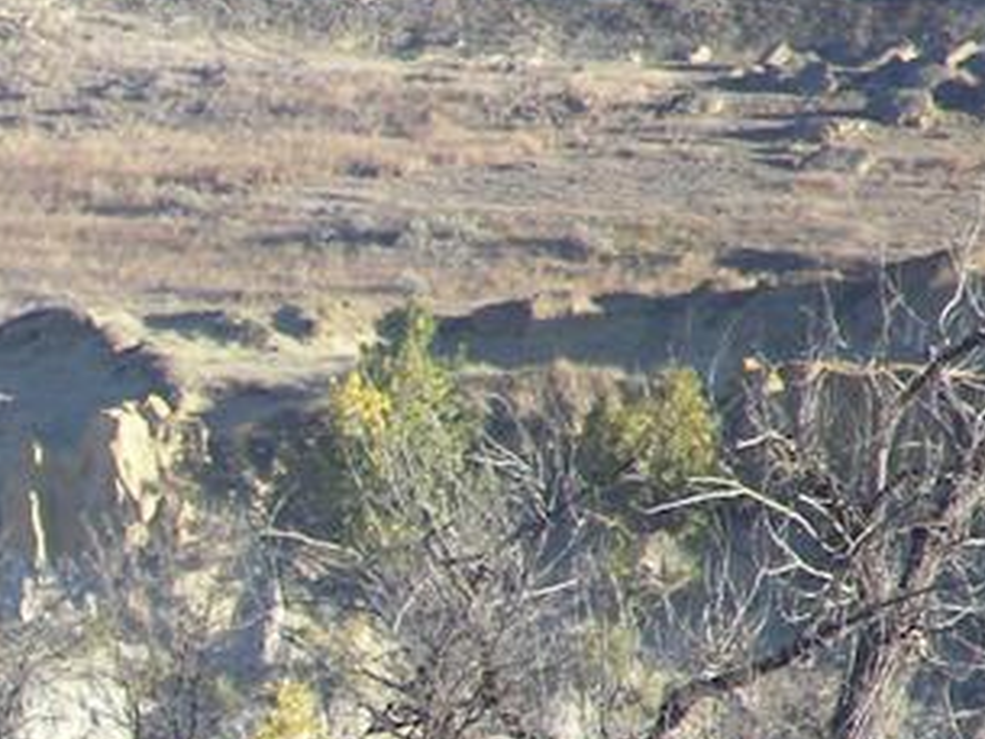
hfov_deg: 1.4
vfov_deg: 1.0
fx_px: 41276
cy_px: 836
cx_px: -652
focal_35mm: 1450
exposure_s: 1/200
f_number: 3.7
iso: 64
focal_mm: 72
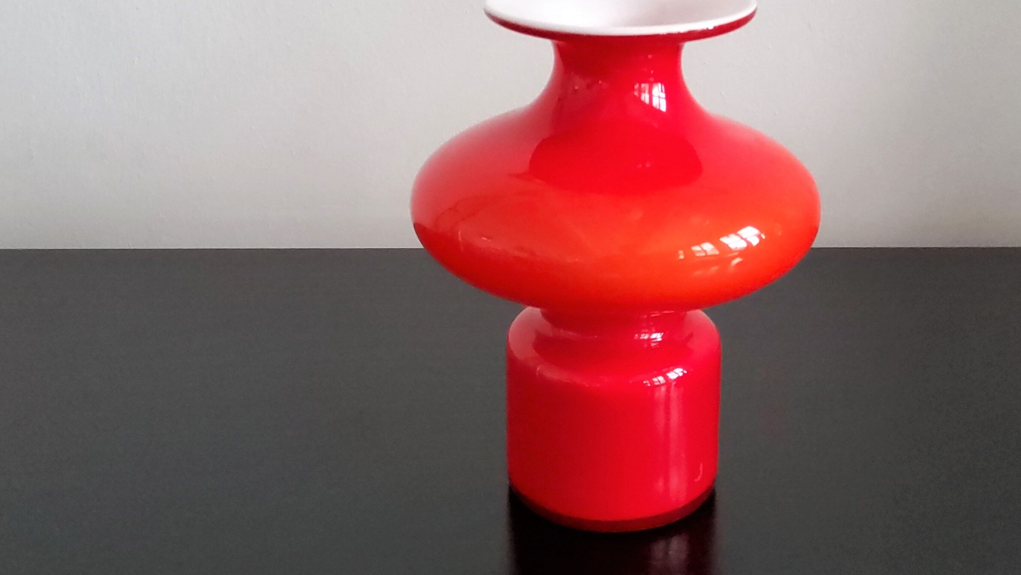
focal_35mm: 35
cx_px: 618
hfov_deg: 56.2
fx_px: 948
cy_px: 222
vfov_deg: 33.6
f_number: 2
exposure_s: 1/25
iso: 320
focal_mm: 3.08
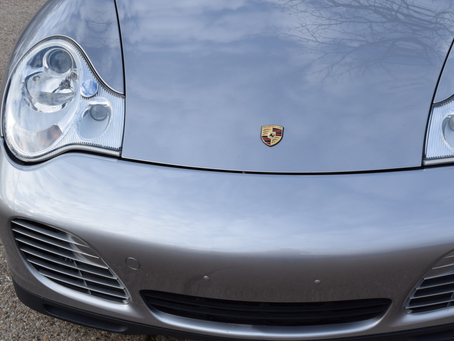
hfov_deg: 30.4
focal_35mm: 63
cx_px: 328
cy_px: 73
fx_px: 825
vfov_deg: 23.0
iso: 220
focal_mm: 23
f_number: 8
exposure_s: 1/250
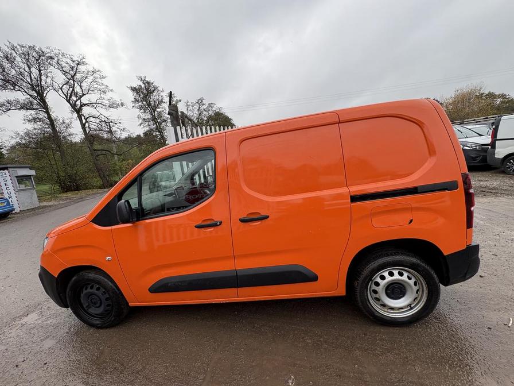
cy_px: 193
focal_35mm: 14
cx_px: 257
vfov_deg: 85.7
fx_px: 208
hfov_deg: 102.1
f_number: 2.2
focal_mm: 2.22
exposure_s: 1/273
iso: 40
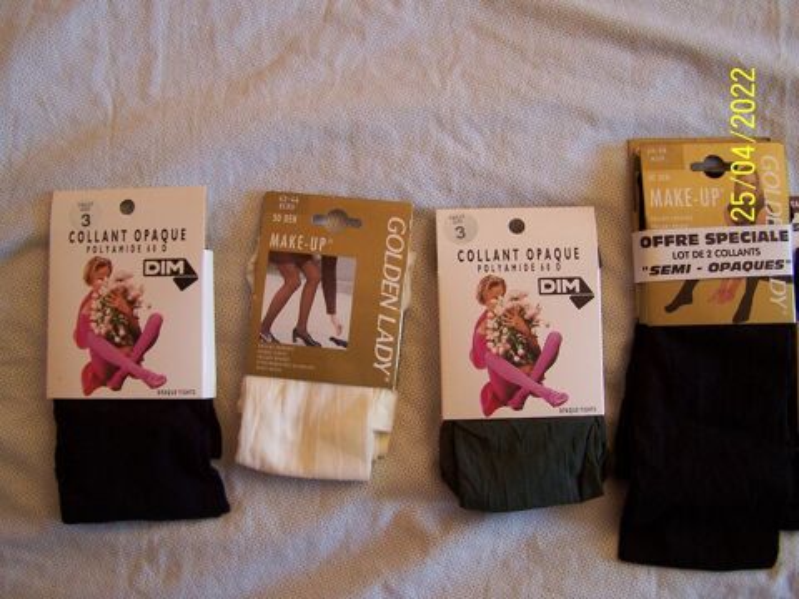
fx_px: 877
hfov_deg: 49.0
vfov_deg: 37.7
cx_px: 400
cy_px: 300
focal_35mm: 38
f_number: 2.8
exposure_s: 1/30
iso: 140
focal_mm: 6.3
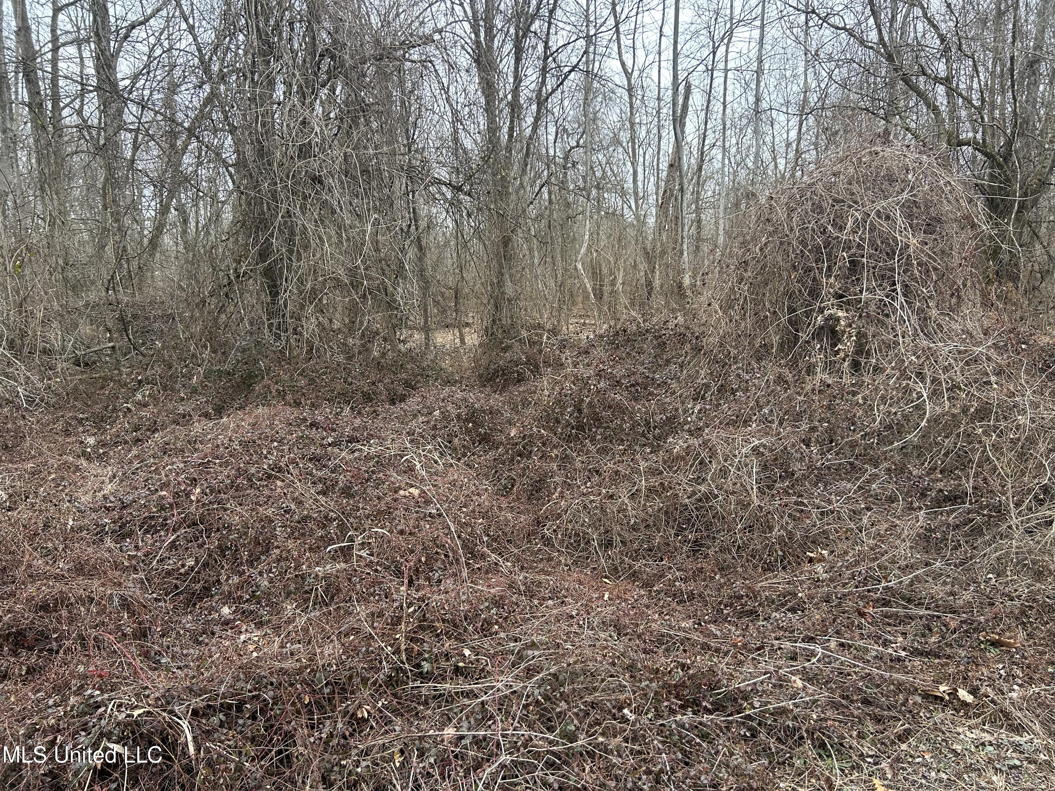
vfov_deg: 53.1
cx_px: 528
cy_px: 396
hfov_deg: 67.3
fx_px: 792
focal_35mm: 26
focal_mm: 5.7
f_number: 1.5
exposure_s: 1/336
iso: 50
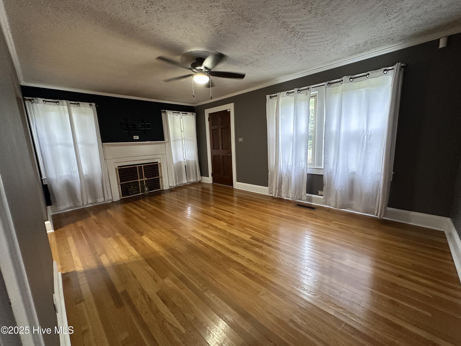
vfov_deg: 85.7
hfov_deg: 102.1
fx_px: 186
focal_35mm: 14
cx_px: 230
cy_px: 173
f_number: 2.2
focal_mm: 2.22
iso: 320
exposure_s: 1/60
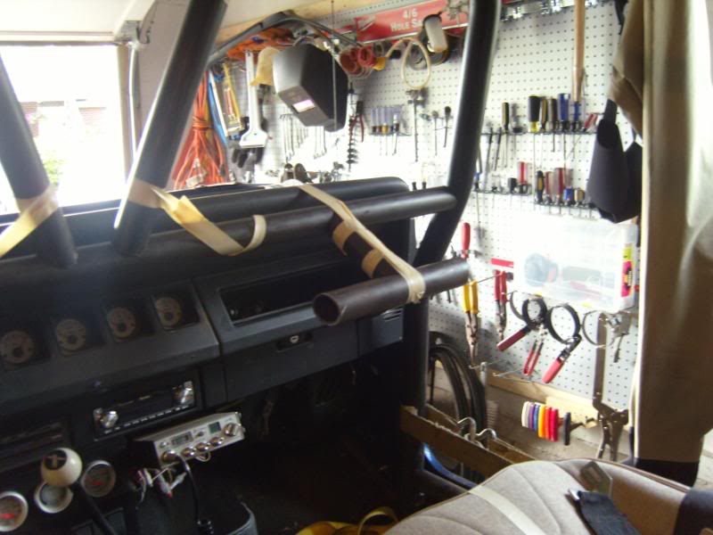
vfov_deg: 40.7
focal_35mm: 35
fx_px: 721
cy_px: 268
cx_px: 356
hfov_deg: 52.6
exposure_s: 1/30
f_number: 2.8
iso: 194
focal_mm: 7.4
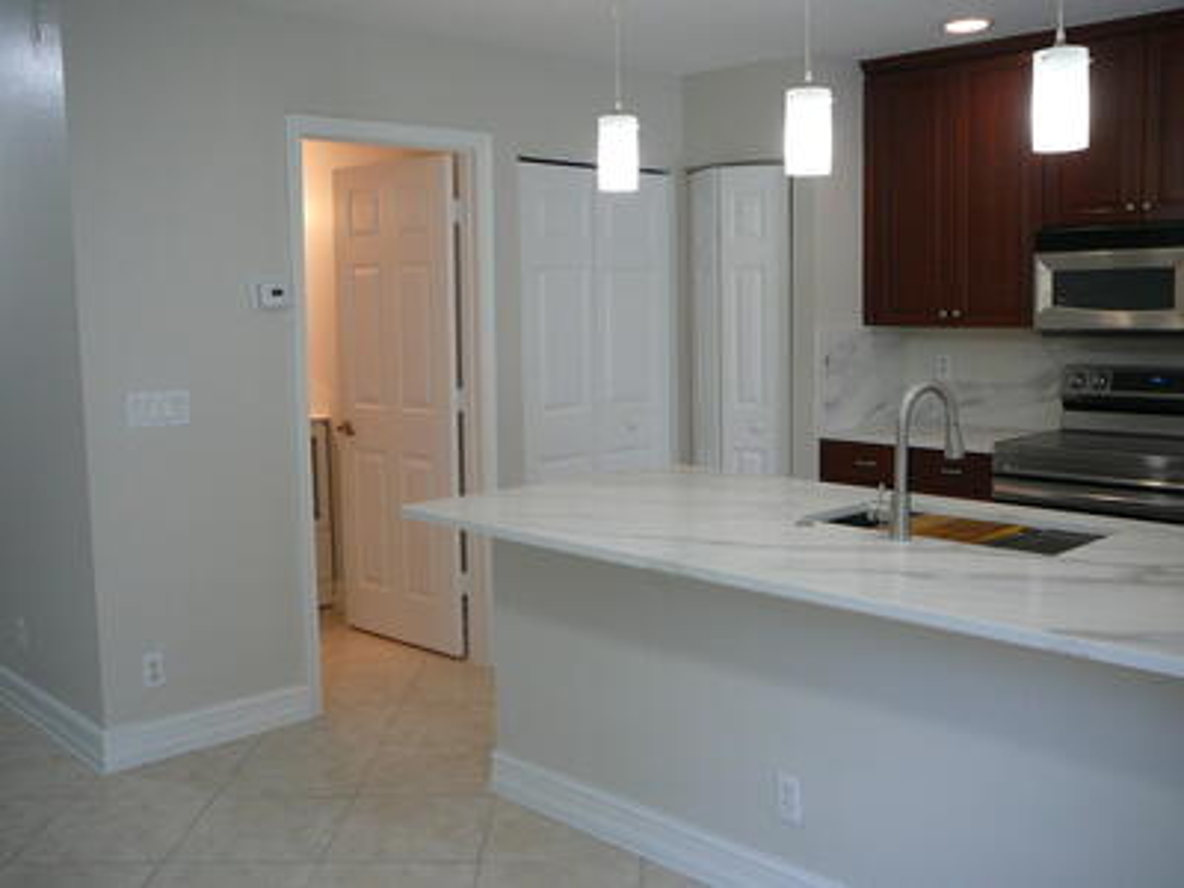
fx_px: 1197
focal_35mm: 35
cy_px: 444
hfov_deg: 52.6
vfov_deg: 40.7
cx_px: 592
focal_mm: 5.2
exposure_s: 1/30
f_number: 2.8
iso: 100
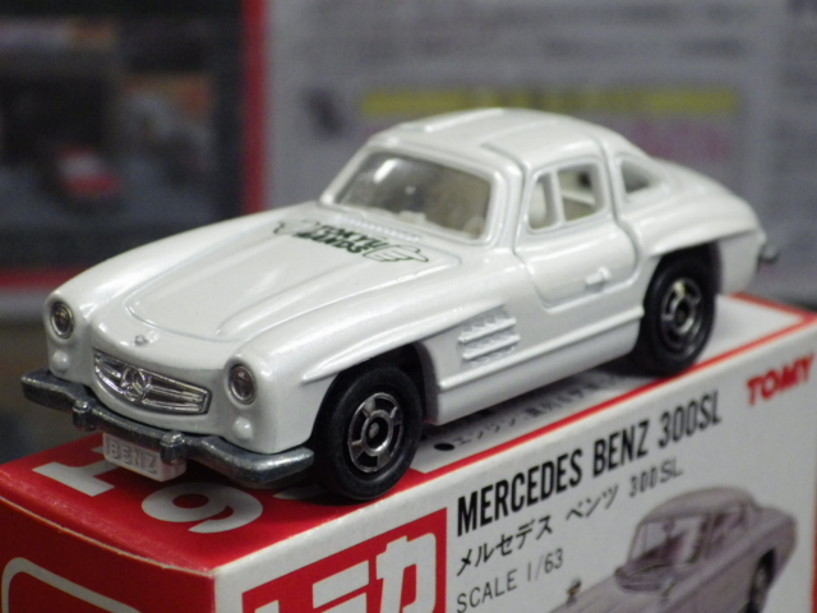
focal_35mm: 103
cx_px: 408
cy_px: 306
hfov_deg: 19.1
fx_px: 2431
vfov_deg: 14.4
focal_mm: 18.4
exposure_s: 1/50
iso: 800
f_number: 4.6
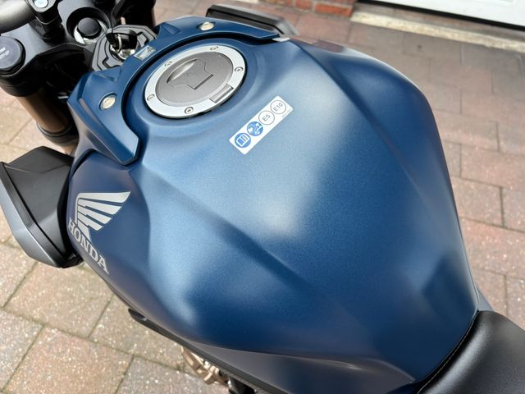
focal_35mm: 26
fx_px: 394
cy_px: 197
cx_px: 262
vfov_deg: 53.1
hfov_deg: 67.3
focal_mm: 5.96
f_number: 1.6
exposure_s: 1/121
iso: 80
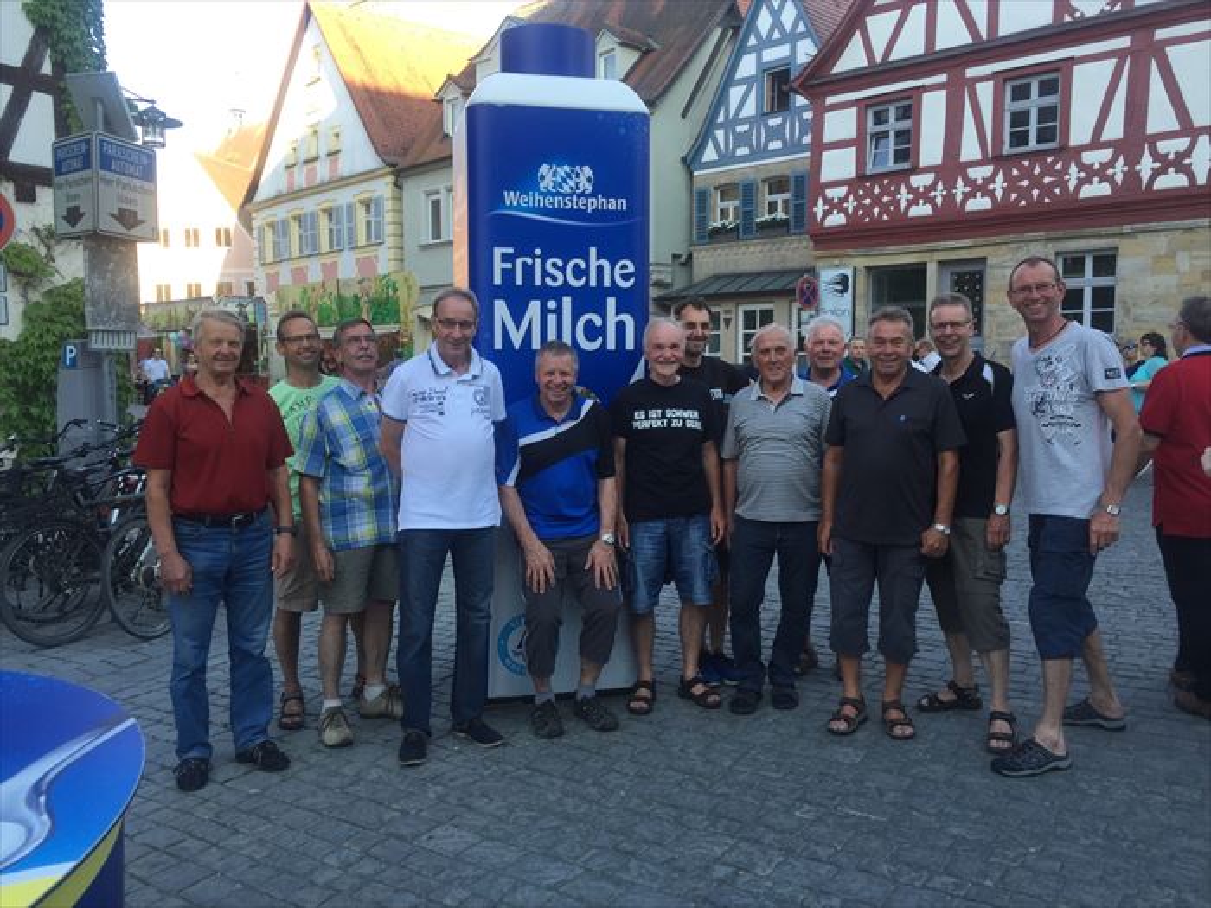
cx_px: 606
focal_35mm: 29
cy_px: 454
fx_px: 1015
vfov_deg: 48.2
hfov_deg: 61.7
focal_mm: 4.15
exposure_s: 1/181
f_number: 2.2
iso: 32
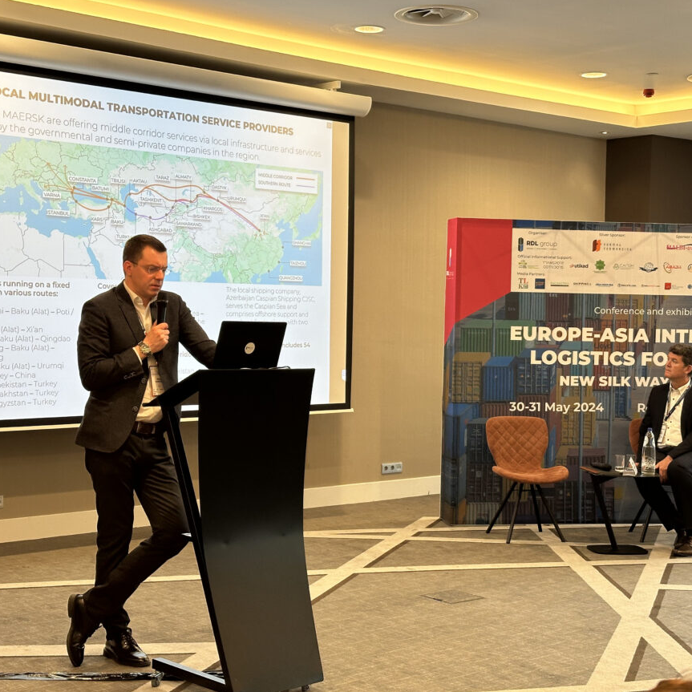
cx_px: 378
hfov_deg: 30.0
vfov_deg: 30.0
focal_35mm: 57
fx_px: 1289
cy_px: 346
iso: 80
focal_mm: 6.86
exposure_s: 1/100
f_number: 1.78
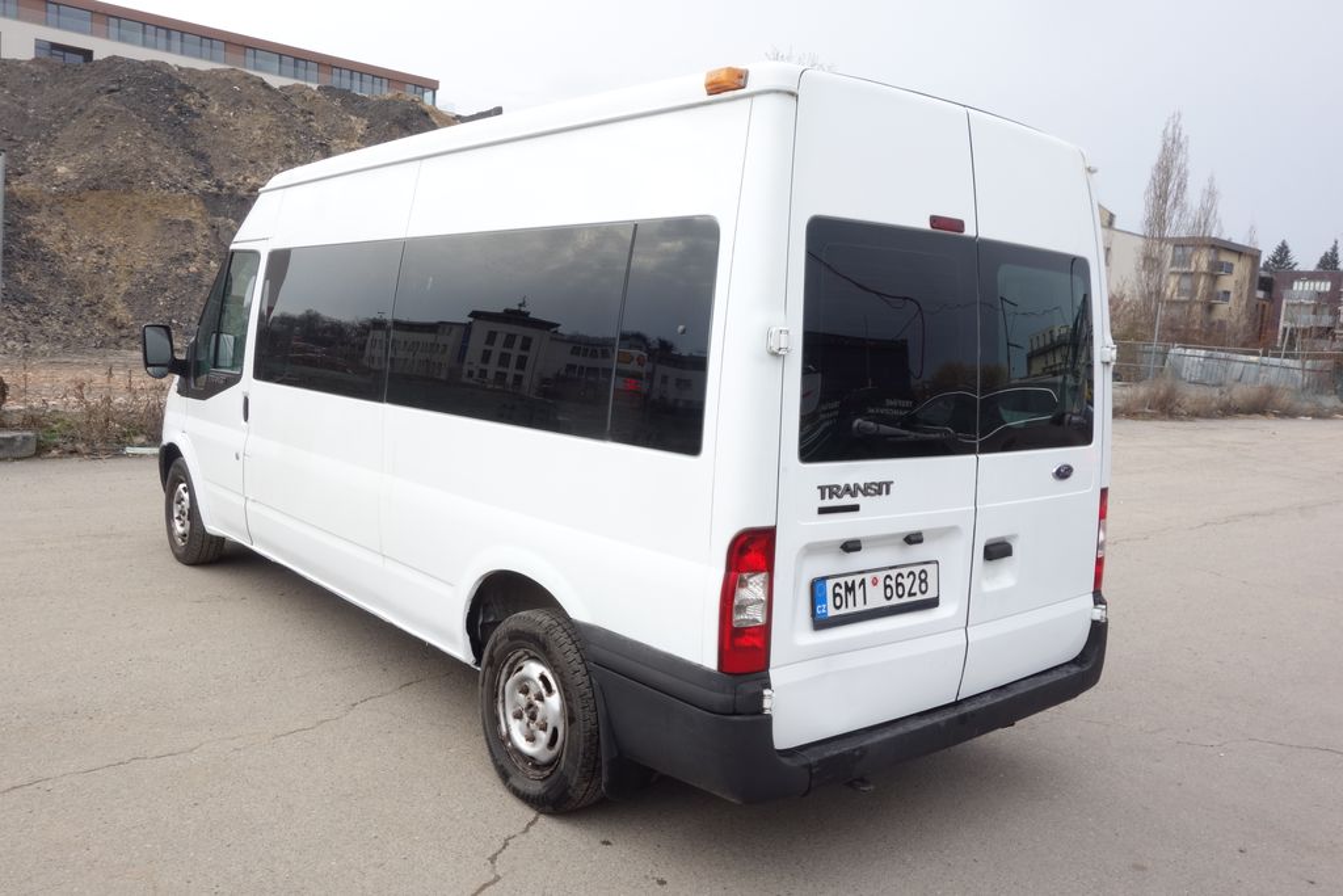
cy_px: 448
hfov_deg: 65.5
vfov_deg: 46.4
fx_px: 1045
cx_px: 672
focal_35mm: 28
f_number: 11
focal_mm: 10.4
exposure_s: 1/30
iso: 125
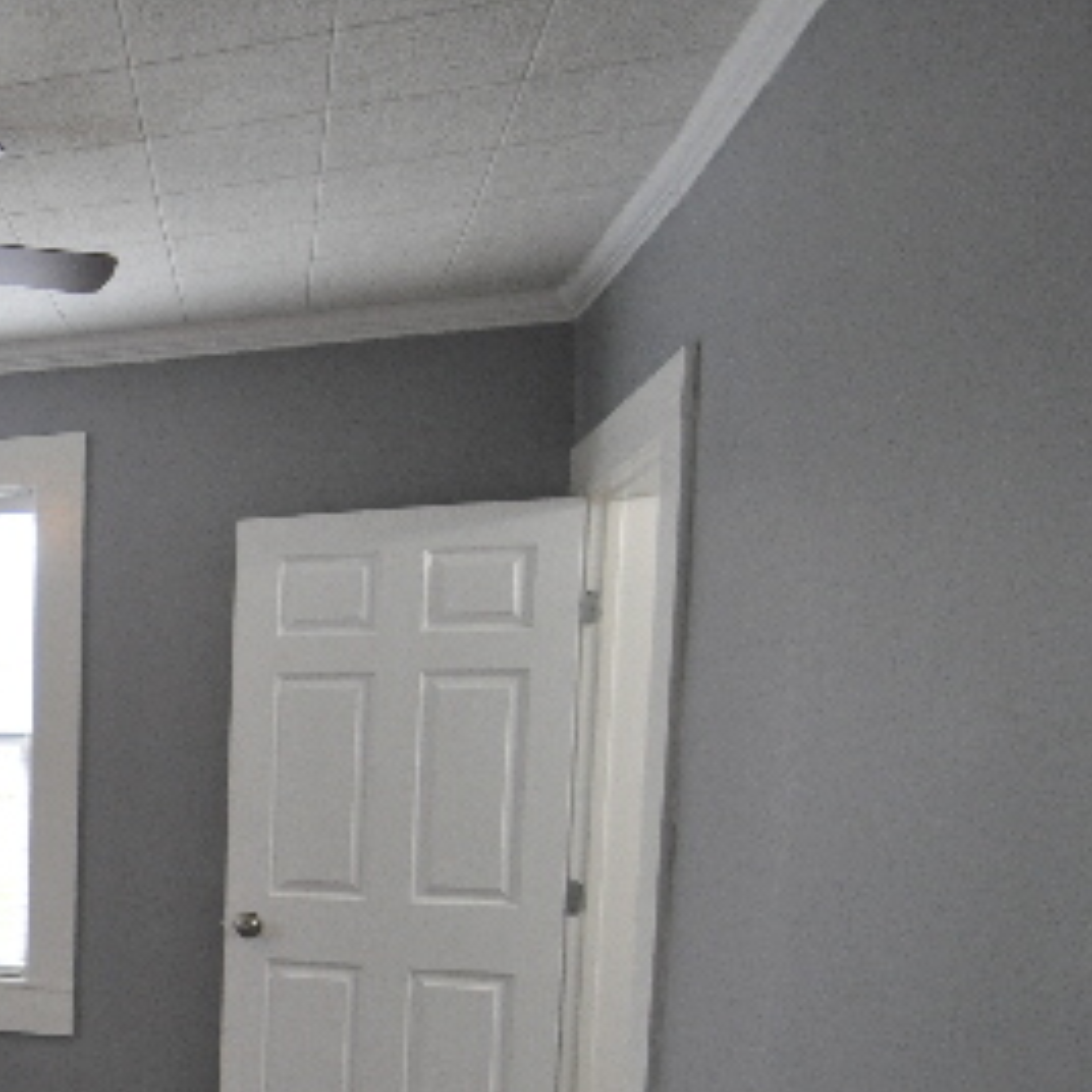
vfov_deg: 42.1
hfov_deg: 34.0
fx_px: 1356
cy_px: 862
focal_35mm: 38
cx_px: -261
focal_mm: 10
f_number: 4
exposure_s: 1/60
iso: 800
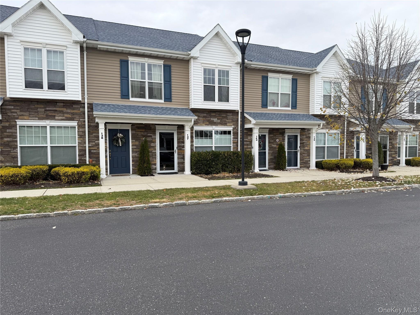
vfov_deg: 56.8
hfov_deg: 71.6
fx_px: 291
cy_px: 158
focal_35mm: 24
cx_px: 210
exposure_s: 1/1005
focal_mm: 6.76
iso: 100
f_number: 1.78
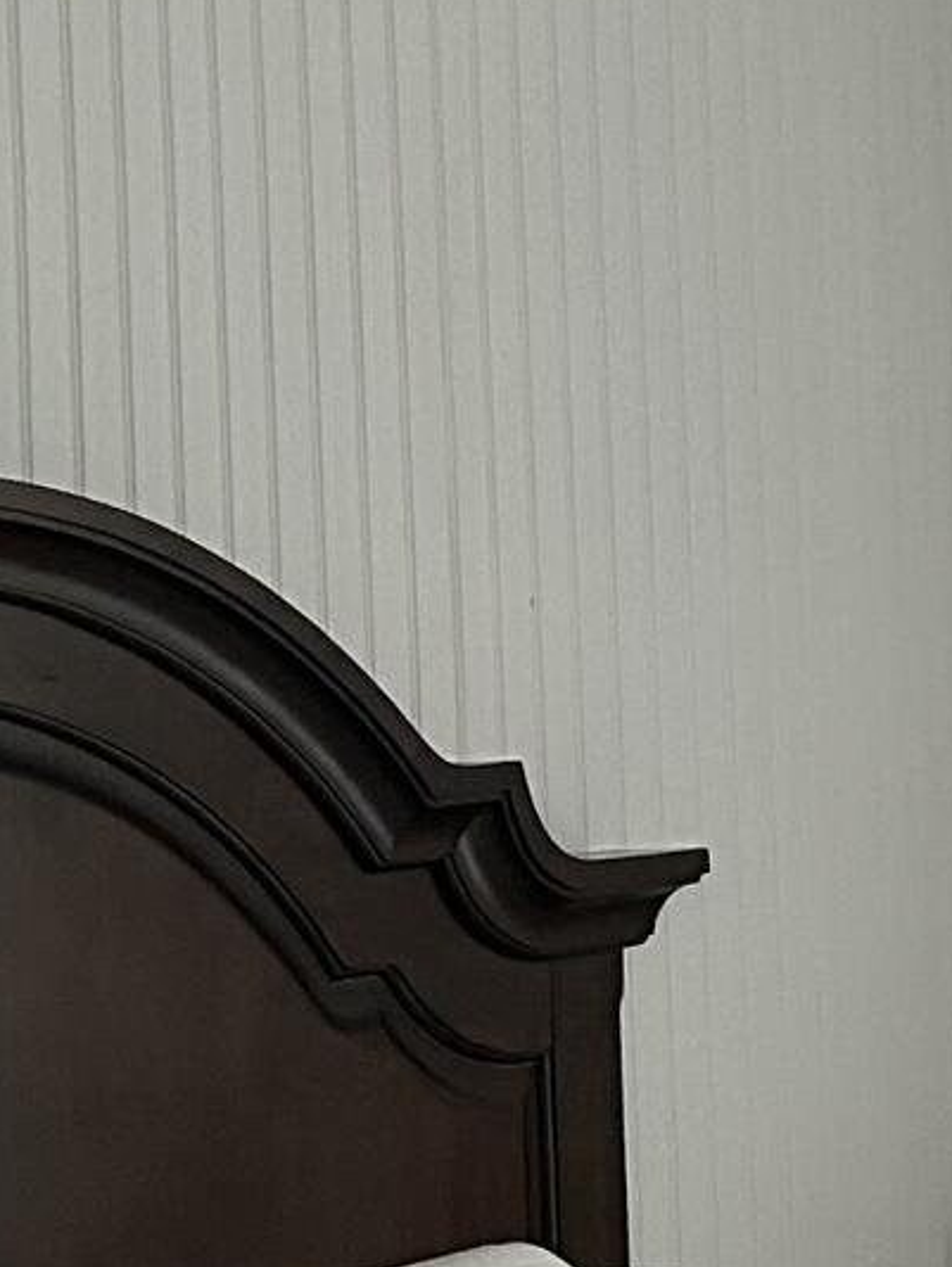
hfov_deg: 9.5
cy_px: 548
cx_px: 1868
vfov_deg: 13.5
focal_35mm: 146
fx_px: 5349
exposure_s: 1/60
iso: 125
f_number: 1.5
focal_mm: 5.7
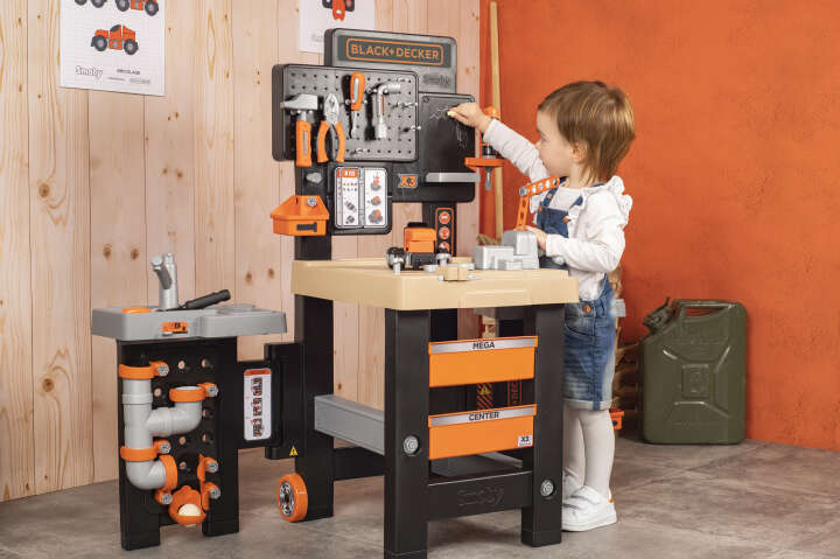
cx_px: 420
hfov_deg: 39.6
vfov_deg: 27.0
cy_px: 280
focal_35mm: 50
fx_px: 1166
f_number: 8
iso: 100
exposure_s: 1/160
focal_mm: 50
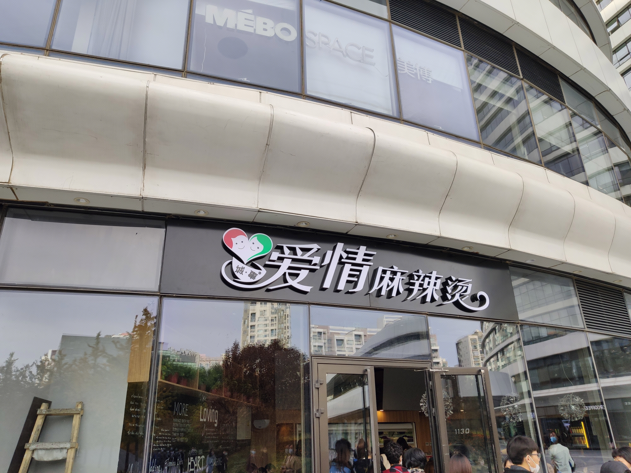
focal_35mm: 26
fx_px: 474
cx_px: 316
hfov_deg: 67.3
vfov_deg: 53.1
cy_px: 236
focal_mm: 4.75
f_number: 1.75
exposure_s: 1/601
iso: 112
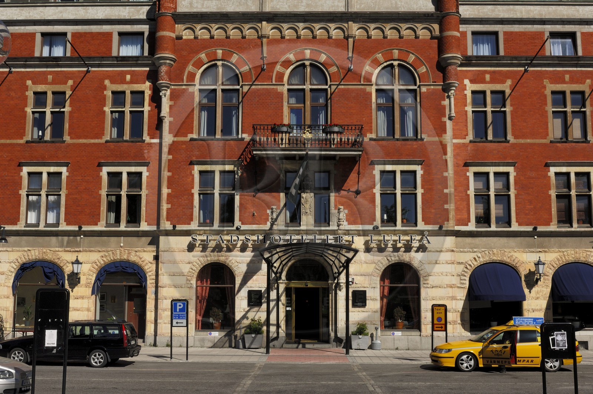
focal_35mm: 42
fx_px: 691
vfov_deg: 31.8
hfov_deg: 46.5
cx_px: 296
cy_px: 197
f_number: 17
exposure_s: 1/160
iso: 100
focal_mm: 28
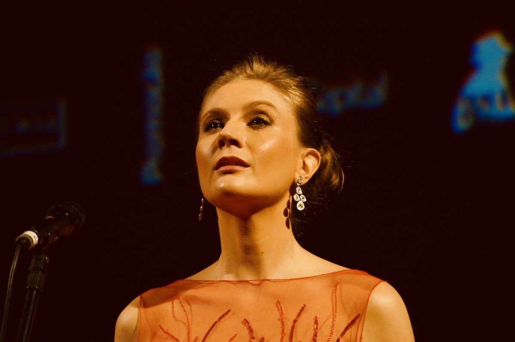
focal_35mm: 300
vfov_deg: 4.6
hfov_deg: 6.9
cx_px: 258
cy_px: 171
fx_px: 4286
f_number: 5.6
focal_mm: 200
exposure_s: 1/250
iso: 3200
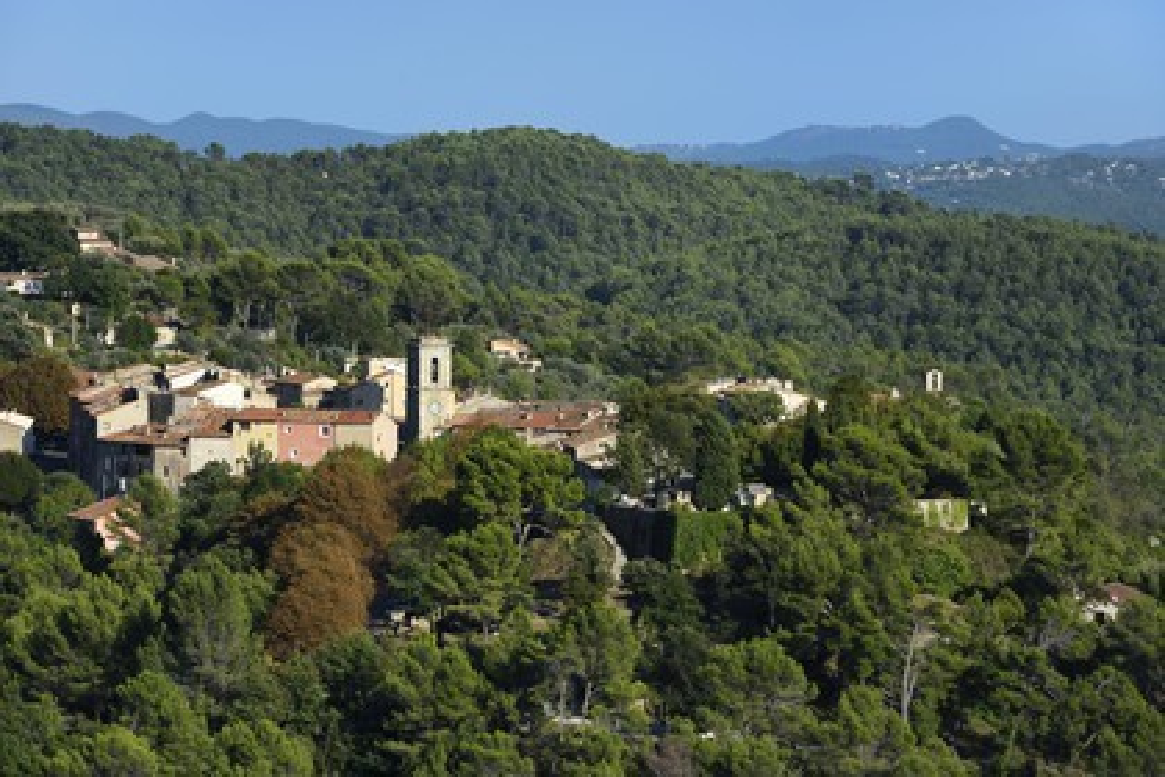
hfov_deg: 10.3
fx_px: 6472
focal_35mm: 200
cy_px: 388
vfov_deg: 6.9
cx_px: 582
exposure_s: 1/250
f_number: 11
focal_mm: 200
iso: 200
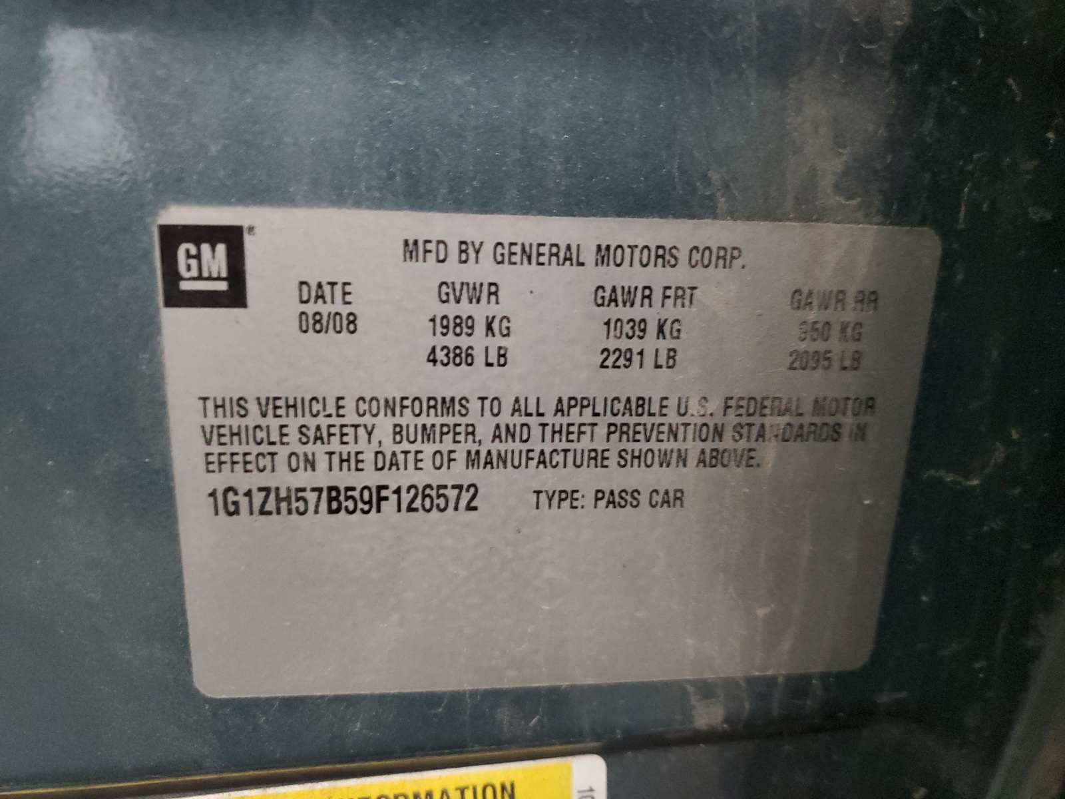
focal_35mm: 26
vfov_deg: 53.1
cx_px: 532
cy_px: 400
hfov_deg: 67.3
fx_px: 800
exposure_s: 1/15
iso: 337
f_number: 1.5
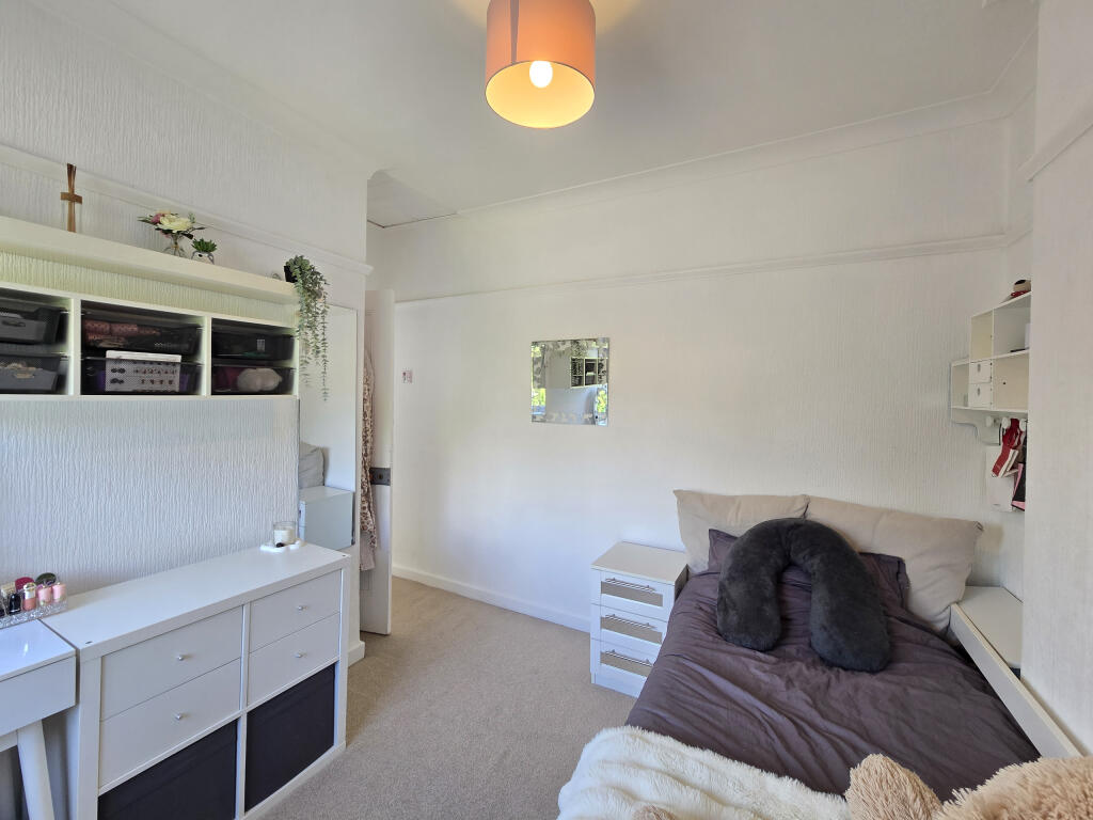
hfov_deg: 106.2
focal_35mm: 13
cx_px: 546
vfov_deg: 89.9
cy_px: 410
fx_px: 410
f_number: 2.2
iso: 100
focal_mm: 2.2
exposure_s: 1/100
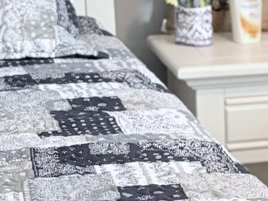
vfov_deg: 8.5
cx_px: 438
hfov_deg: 10.8
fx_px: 1347
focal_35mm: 174
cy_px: 153
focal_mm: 5.96
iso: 400
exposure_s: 1/60
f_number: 1.6
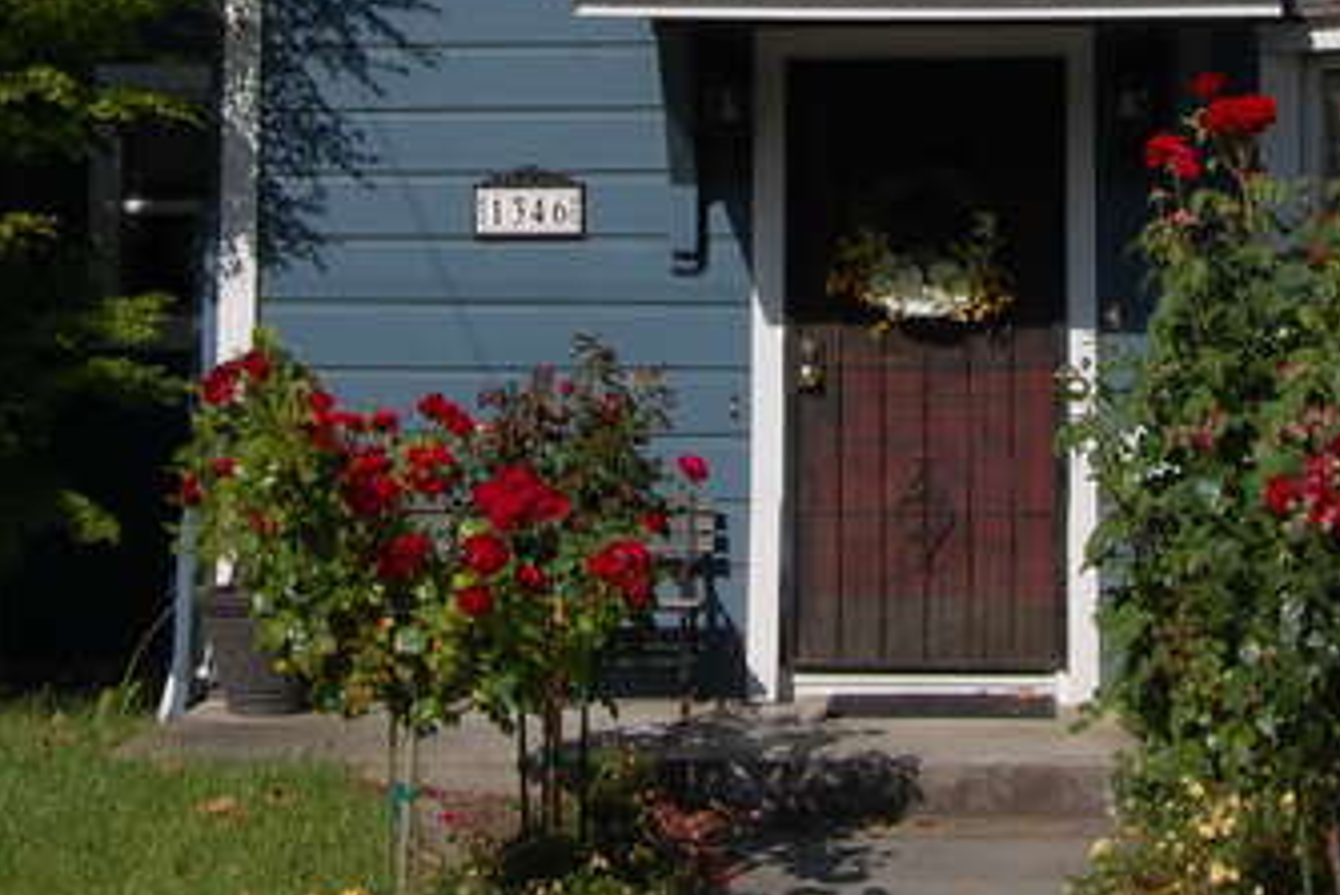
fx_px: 2942
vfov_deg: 16.6
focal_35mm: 79
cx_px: 826
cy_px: -144
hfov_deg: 25.6
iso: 200
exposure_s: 1/160
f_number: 16
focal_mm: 22
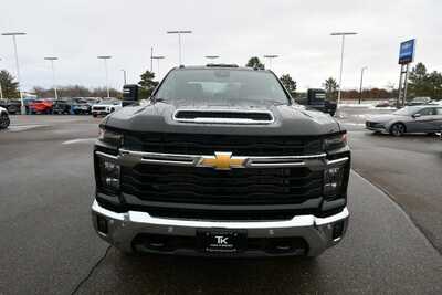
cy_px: 148
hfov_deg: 81.2
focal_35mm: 21
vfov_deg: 59.5
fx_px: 258
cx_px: 221
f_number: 7.1
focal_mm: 14
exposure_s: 1/250
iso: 200
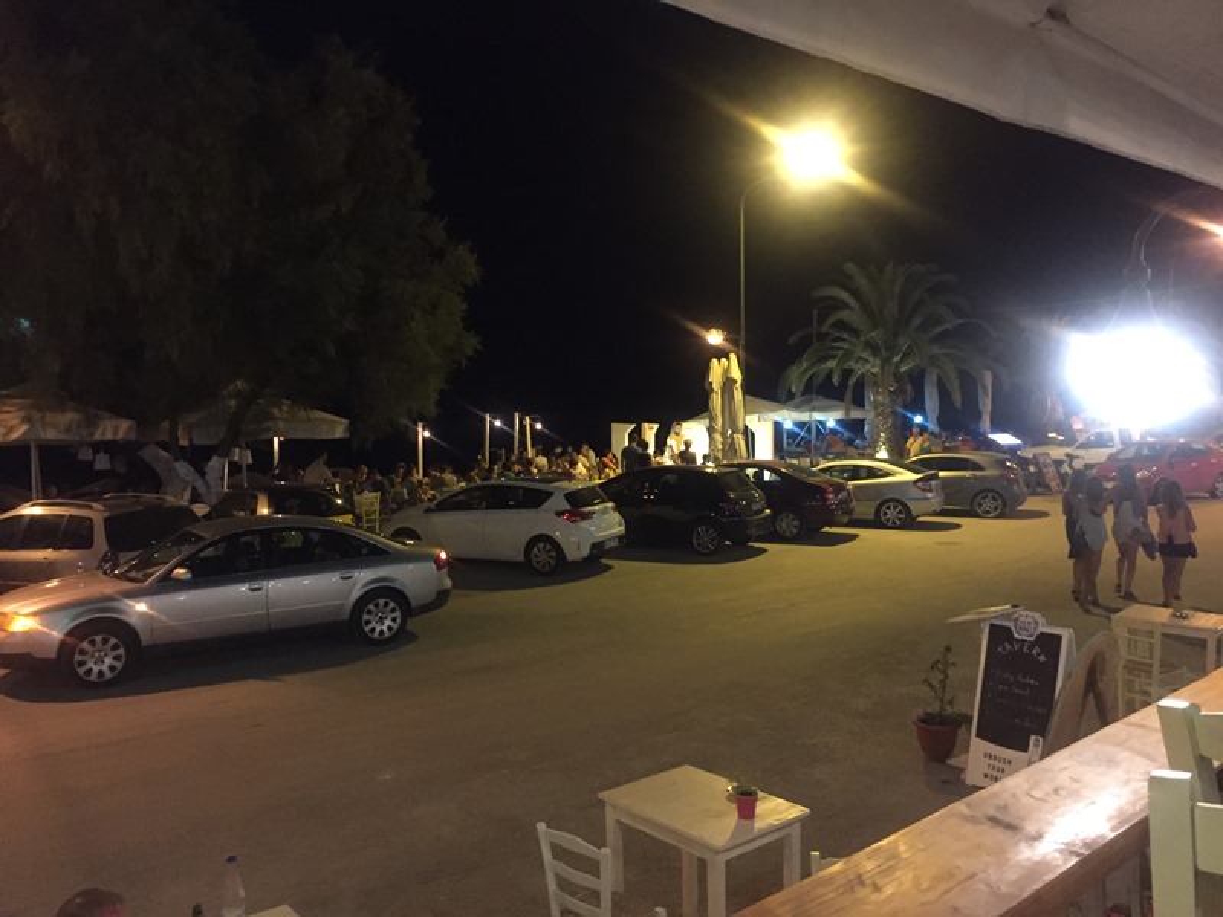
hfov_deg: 61.7
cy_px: 458
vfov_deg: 48.2
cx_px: 612
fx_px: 1025
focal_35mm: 29
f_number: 2.2
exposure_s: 1/17
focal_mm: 4.15
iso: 400
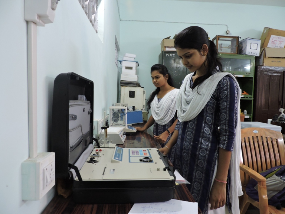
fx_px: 198
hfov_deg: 71.6
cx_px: 142
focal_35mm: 24
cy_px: 107
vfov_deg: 56.8
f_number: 3
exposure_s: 1/20
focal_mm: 4.3
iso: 400
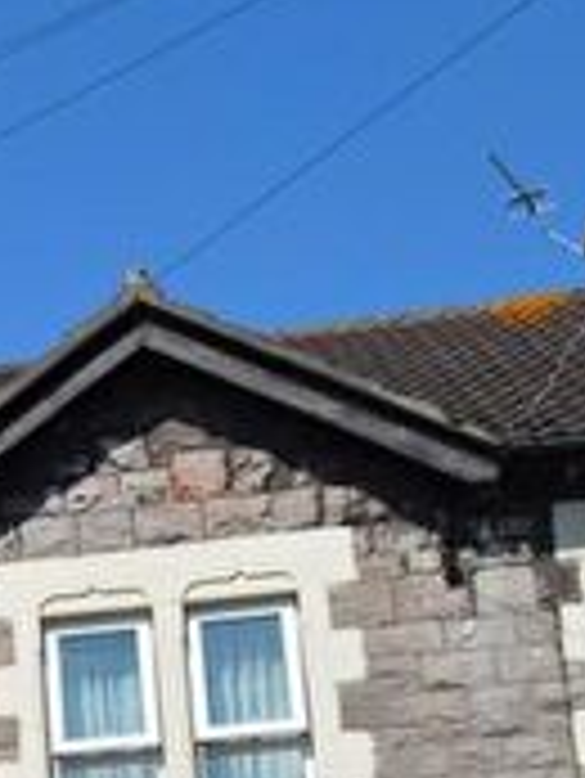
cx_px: -756
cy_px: 922
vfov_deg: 17.8
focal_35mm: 105
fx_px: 2363
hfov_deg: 11.8
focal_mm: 18
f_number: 10
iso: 100
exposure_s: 1/400
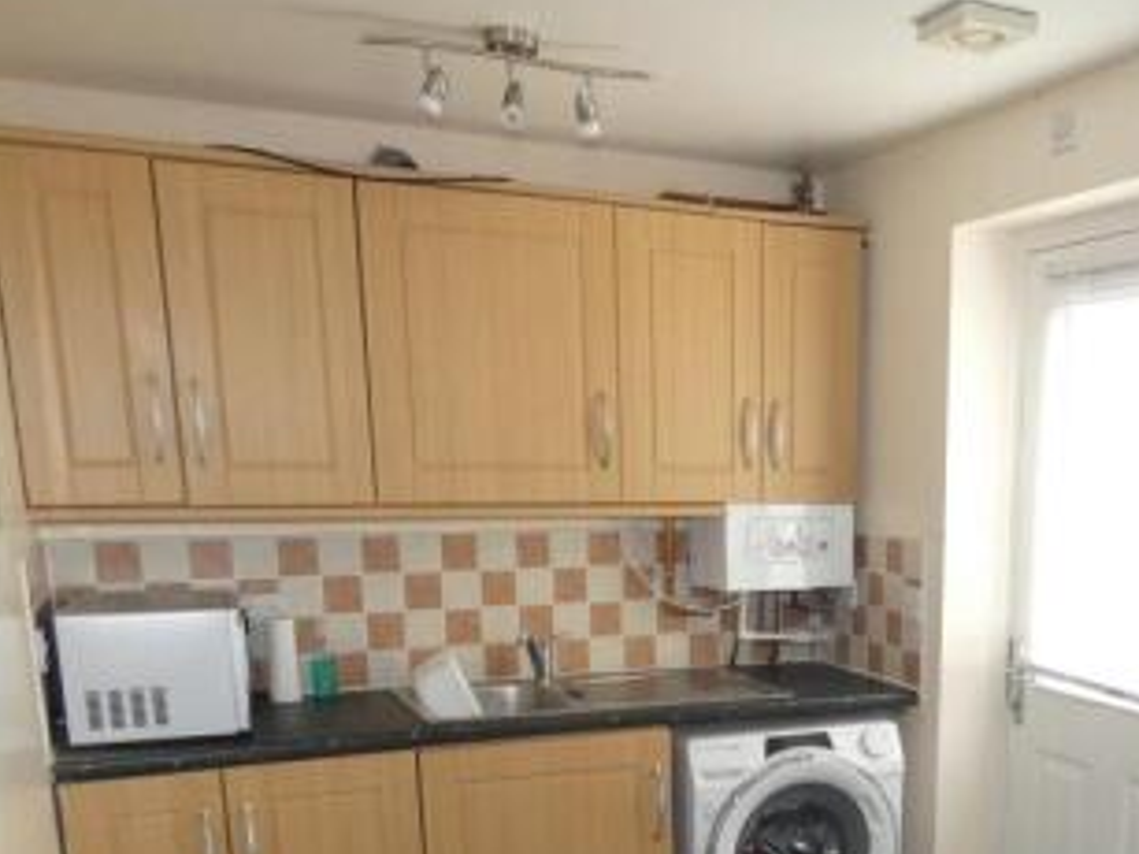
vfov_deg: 35.5
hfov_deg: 47.4
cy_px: 763
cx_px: 840
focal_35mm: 38
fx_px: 1250
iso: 400
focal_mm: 3.6
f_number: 2.8
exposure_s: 1/60
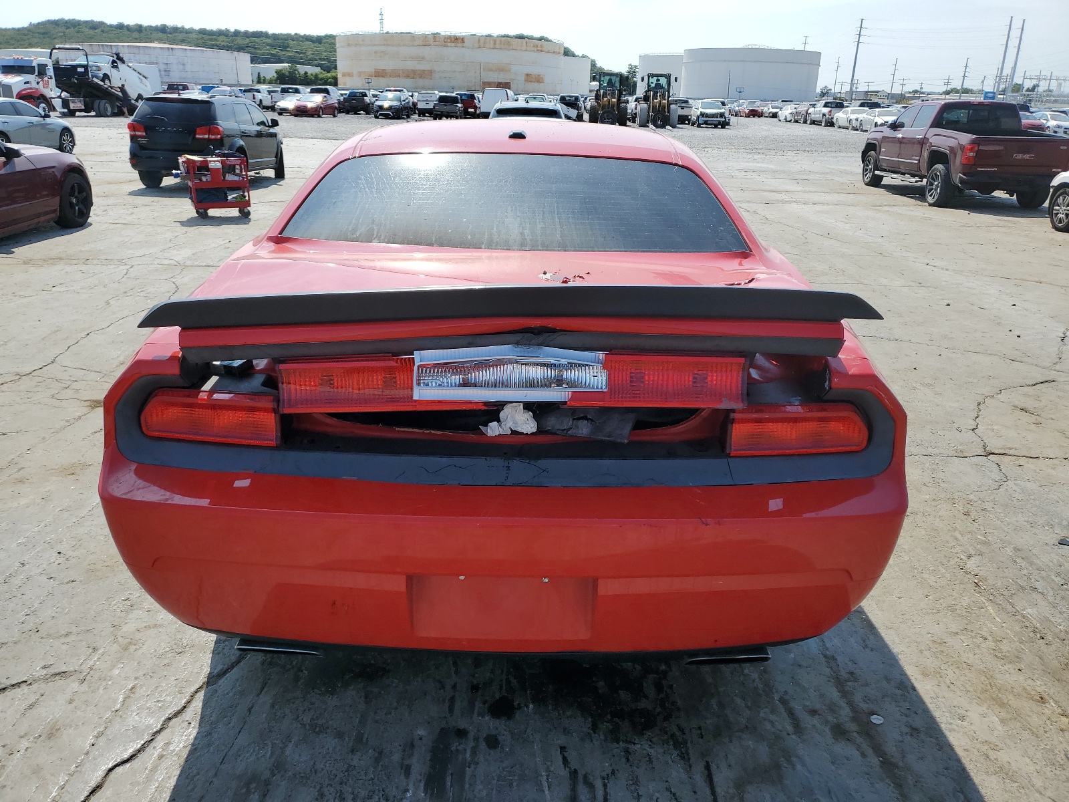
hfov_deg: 67.3
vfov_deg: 53.1
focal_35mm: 26
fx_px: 803
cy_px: 401
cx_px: 534
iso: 50
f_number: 1.5
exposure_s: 1/3333
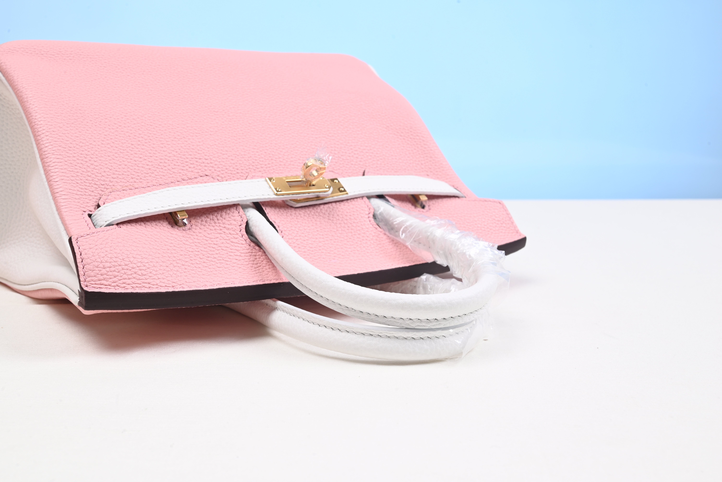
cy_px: 241
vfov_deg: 33.4
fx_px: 802
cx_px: 361
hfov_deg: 48.4
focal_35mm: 40
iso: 100
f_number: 16
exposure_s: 1/2
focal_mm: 40
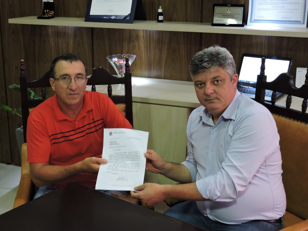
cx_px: 154
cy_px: 116
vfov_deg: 29.1
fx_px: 445
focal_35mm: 50
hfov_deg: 38.2
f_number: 3.6
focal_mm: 8.9
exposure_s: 1/13
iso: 450
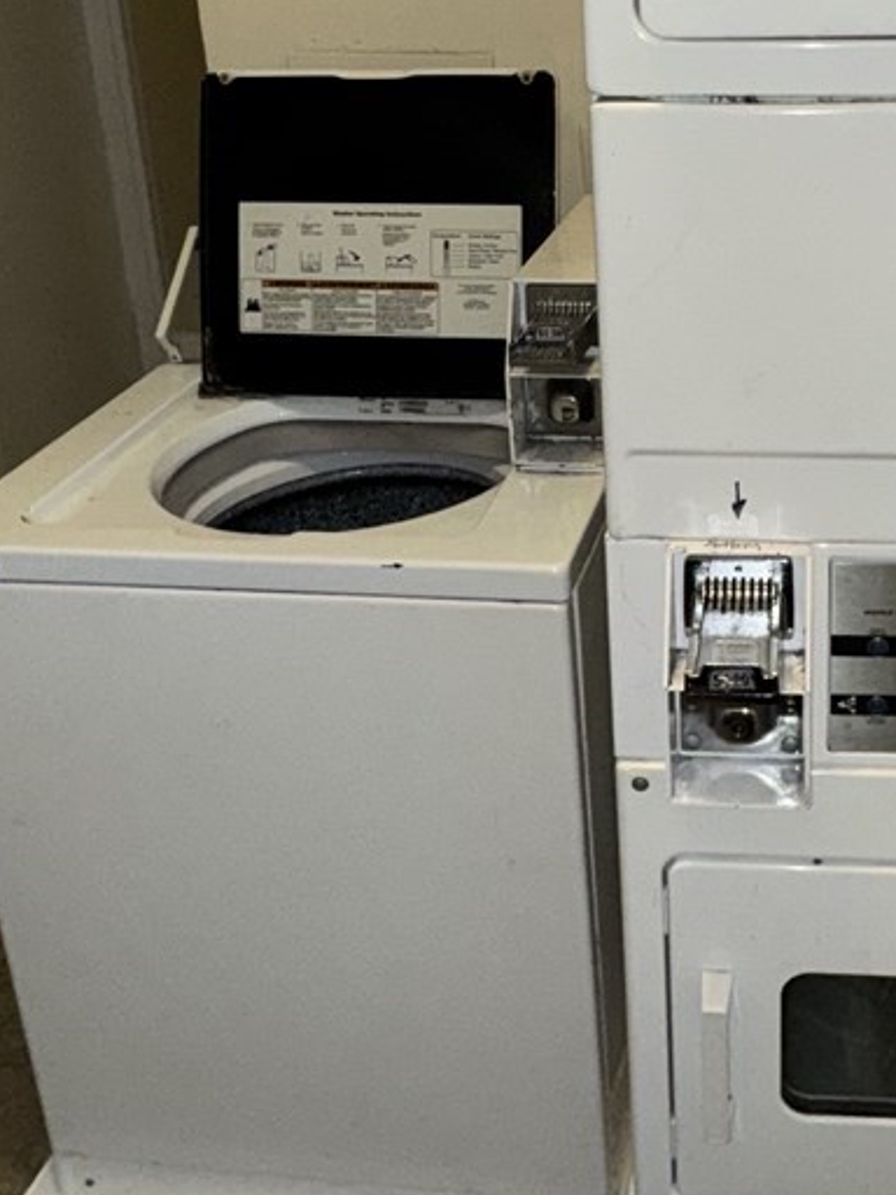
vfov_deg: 43.6
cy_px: 324
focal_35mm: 42
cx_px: 721
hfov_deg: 33.3
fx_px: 1450
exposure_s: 1/60
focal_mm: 2.22
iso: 80
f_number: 2.2
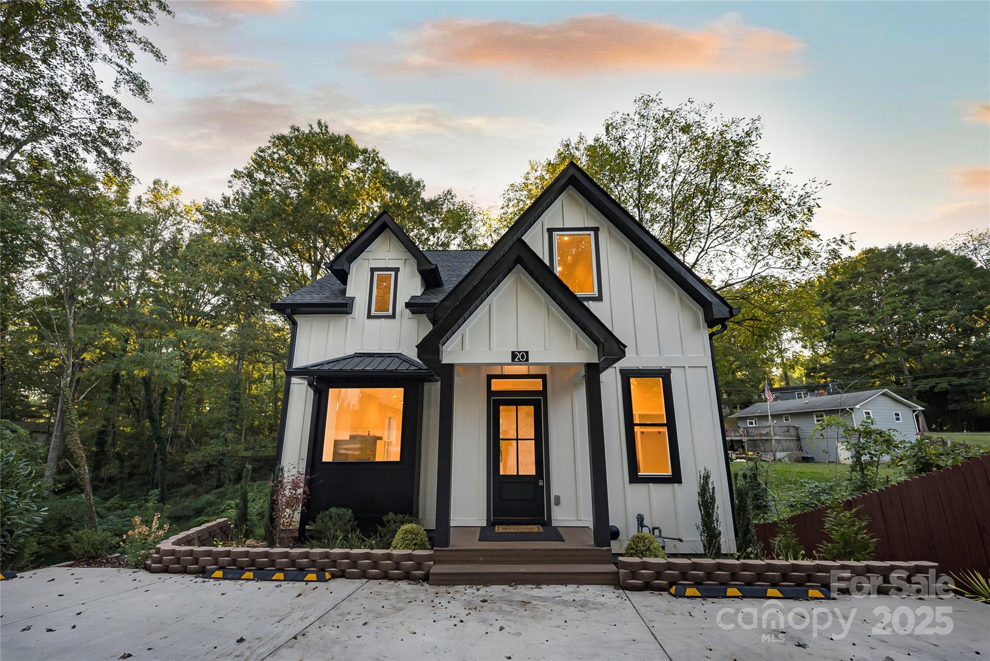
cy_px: 330
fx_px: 330
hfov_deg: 112.6
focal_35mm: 12
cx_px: 495
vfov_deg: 90.0
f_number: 8
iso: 640
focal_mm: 12
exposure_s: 1/200
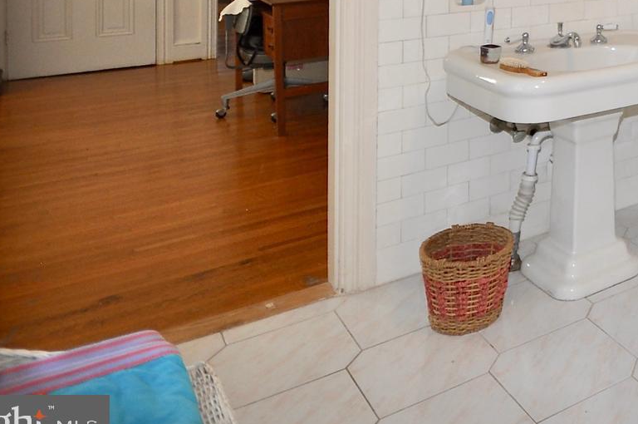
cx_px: 777
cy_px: -111
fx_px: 708
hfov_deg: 36.6
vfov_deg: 28.2
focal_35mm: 40
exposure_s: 1/60
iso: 320
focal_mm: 10
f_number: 4.5
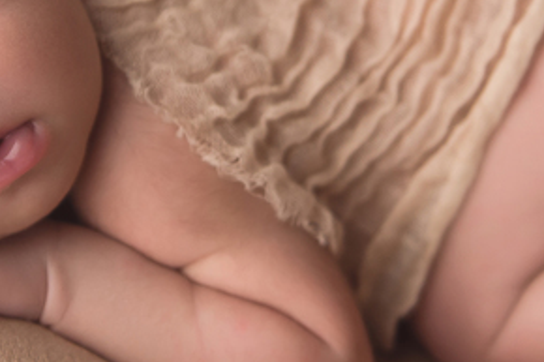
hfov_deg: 14.1
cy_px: -20
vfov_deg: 9.4
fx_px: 2190
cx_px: 203
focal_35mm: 145
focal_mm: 35
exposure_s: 1/160
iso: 100
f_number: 2.8
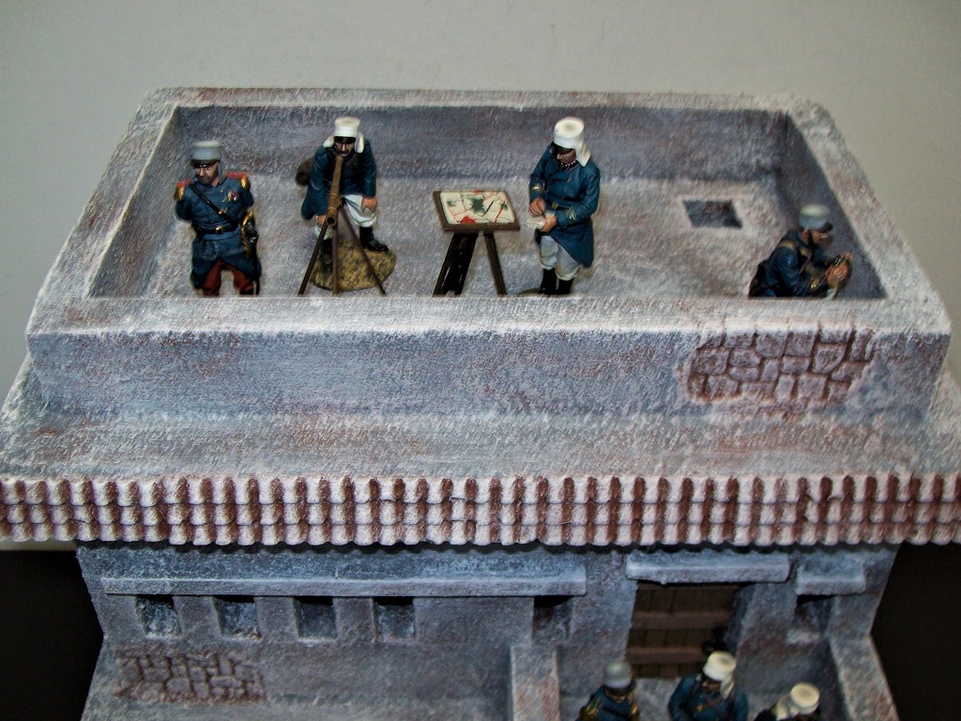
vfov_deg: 36.8
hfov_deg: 47.9
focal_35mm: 39
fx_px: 1083
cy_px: 373
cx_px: 485
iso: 80
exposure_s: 1/64
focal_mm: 6
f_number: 2.7
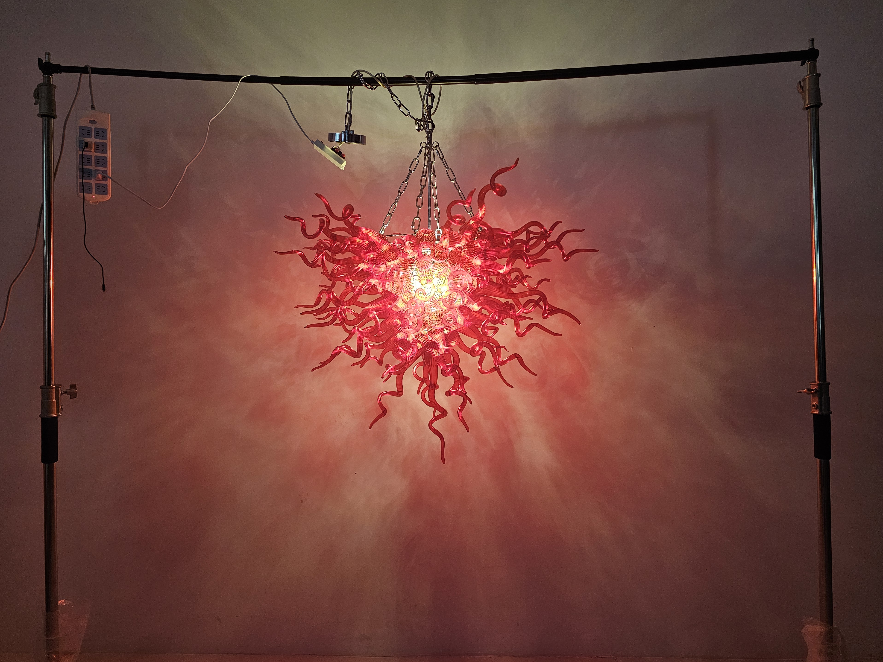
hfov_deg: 71.6
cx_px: 431
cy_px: 323
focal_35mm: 24
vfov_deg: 56.8
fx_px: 612
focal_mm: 6.3
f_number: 1.7
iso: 400
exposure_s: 1/100
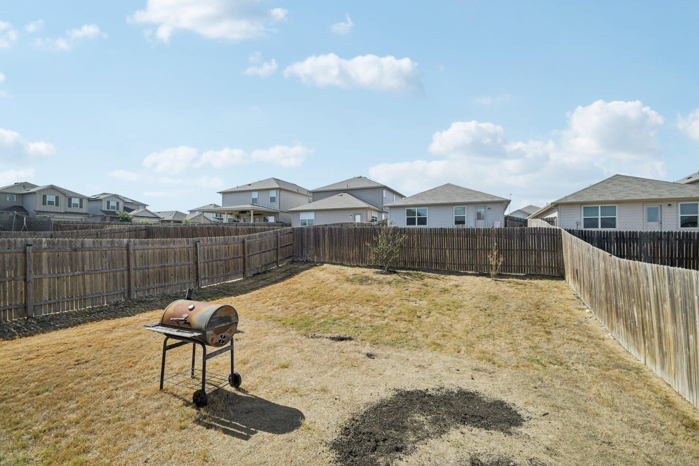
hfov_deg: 100.4
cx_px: 350
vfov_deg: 77.3
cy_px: 233
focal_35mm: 15
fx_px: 291
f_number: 8
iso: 400
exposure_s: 1/1000
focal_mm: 10
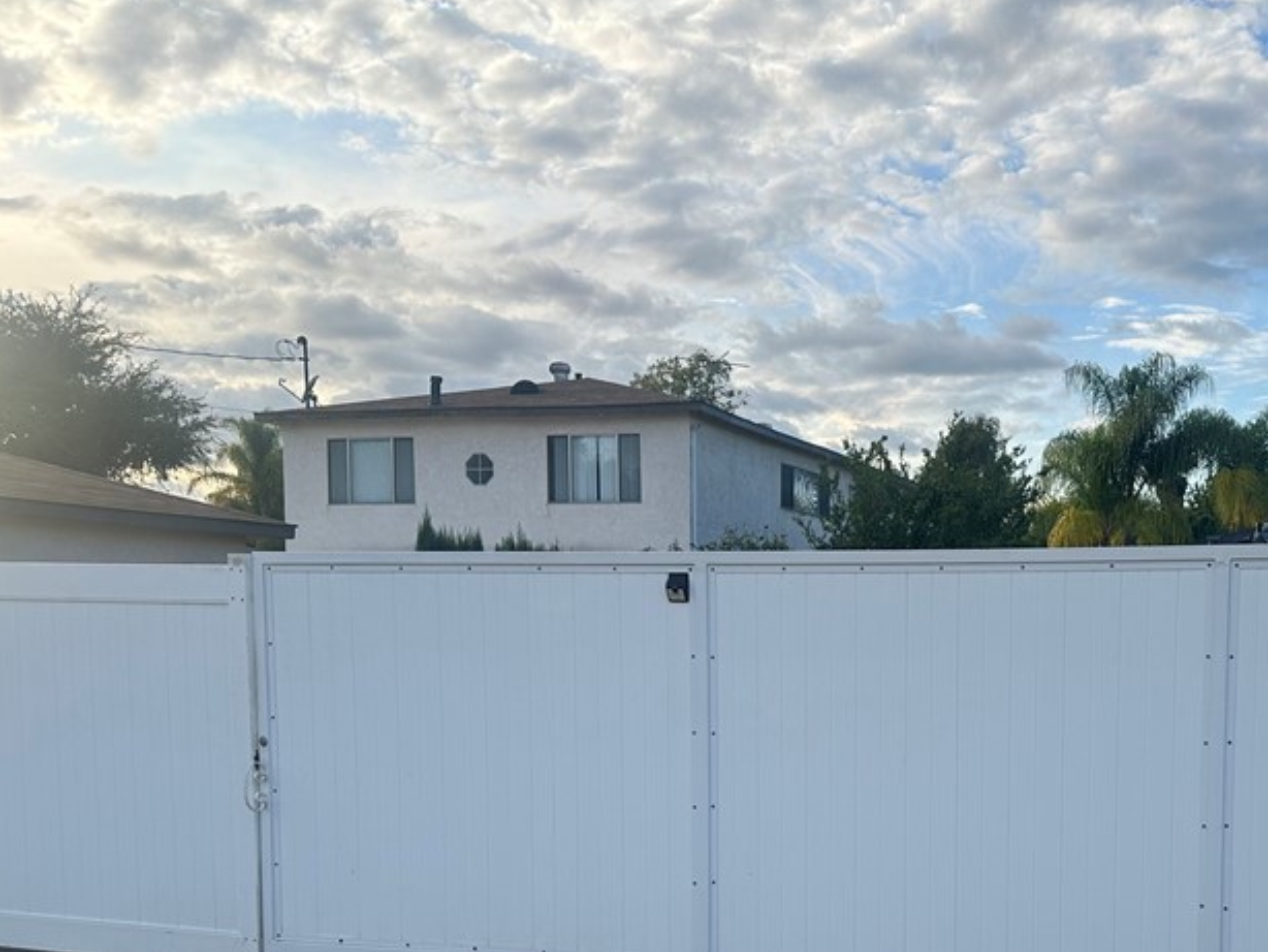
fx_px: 1466
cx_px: 907
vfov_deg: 34.9
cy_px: 752
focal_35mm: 40
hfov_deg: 45.6
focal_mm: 6.86
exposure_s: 1/2525
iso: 80
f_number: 1.78
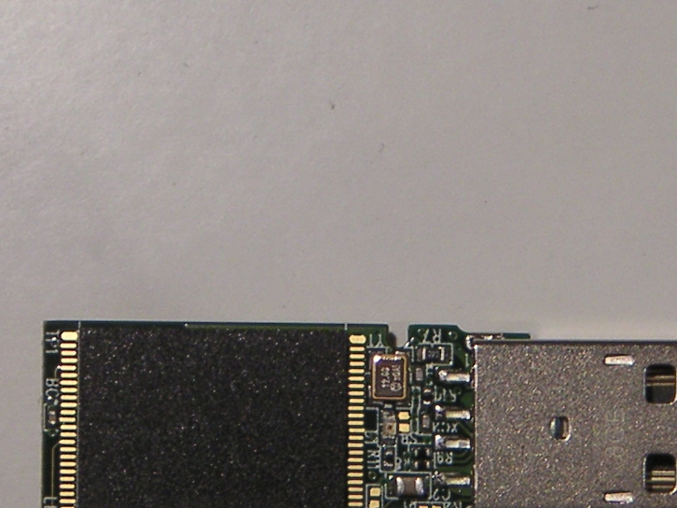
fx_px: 3363
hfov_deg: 11.5
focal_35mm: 172
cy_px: 439
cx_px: 380
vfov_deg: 8.6
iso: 64
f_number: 3.4
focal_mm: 10.2
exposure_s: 1/90
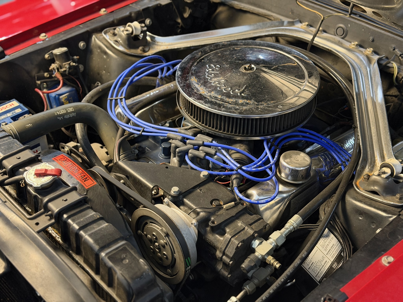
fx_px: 559
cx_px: 202
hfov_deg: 39.7
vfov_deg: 30.3
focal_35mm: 48
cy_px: 151
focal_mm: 6.76
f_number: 1.78
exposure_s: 1/25
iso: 500
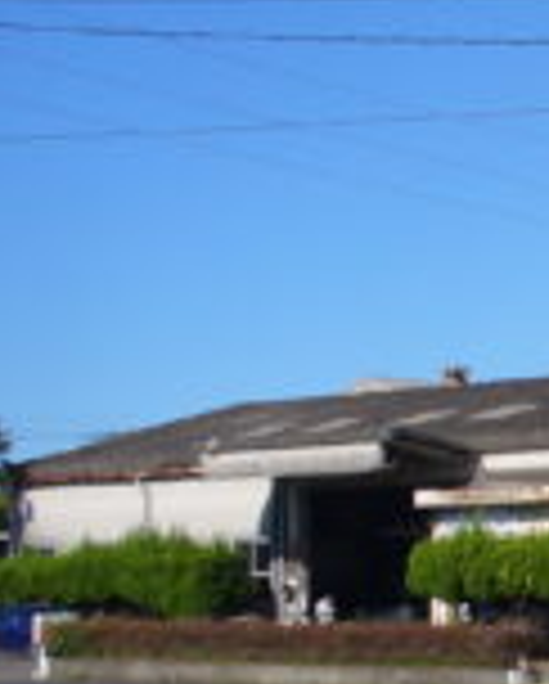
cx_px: 1030
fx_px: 2209
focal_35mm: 109
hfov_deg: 12.7
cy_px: 506
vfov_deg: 17.5
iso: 100
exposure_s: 1/500
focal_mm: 6.1
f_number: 5.6
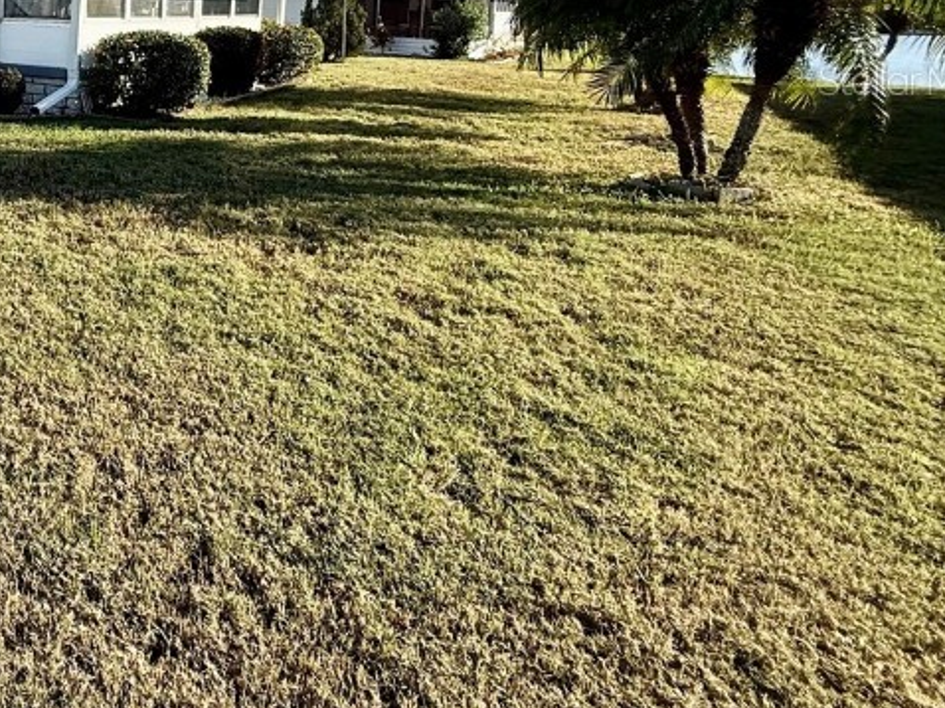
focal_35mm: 30
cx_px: -8
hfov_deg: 48.8
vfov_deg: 43.0
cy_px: 79
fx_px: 819
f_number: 2.2
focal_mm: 2.22
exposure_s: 1/1259
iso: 50
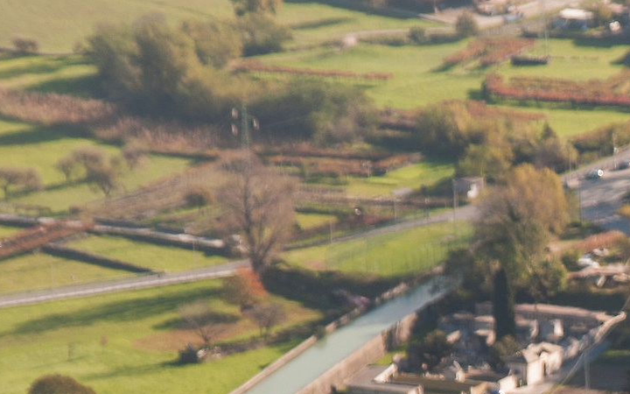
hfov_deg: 5.3
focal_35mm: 397
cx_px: 822
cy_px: 487
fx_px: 6816
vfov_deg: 3.3
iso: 200
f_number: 5.3
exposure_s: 1/200
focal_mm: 78
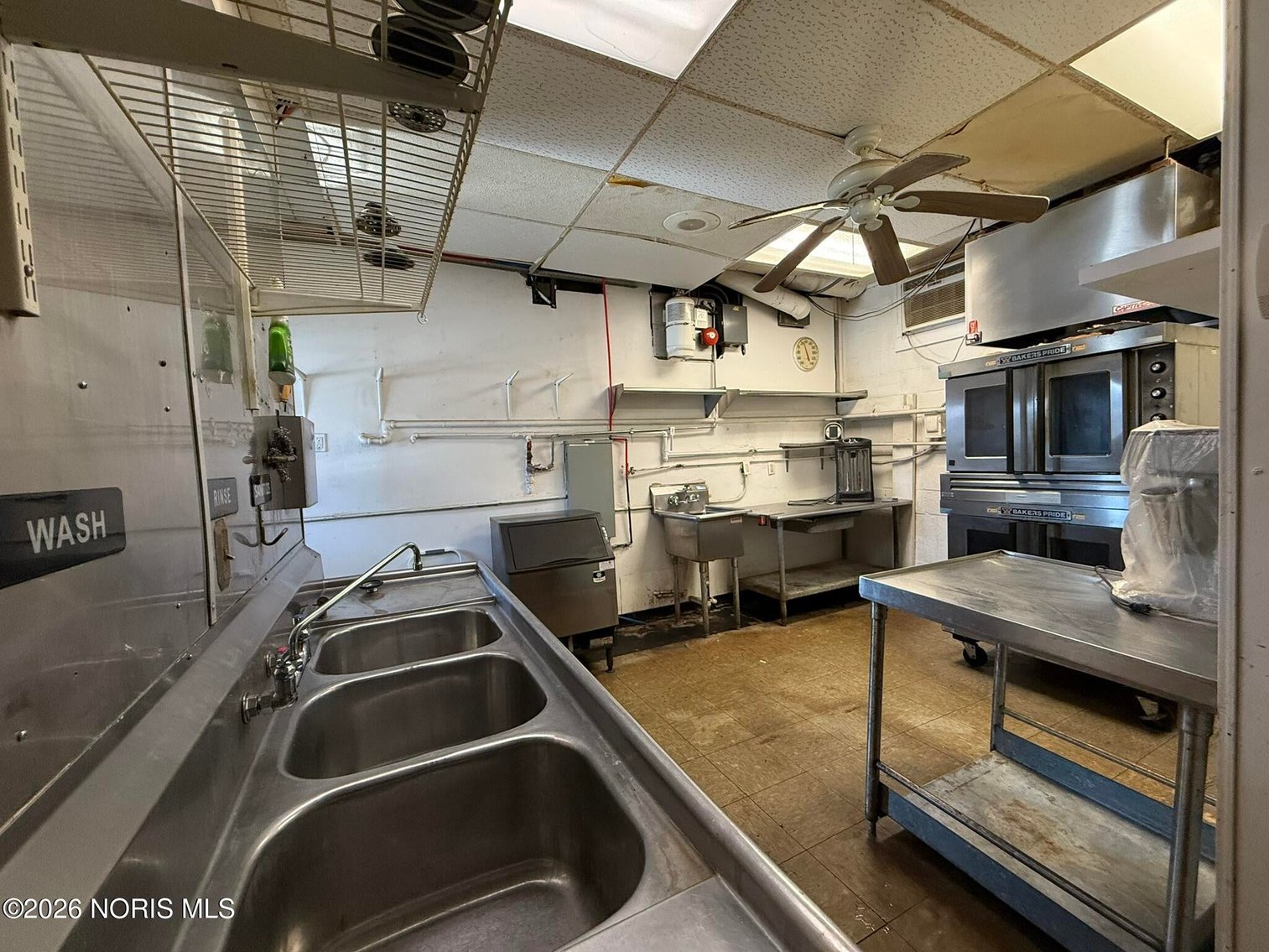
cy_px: 476
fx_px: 513
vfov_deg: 85.7
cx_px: 634
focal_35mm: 14
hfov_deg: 102.1
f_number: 2.2
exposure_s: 1/60
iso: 320
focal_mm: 2.22
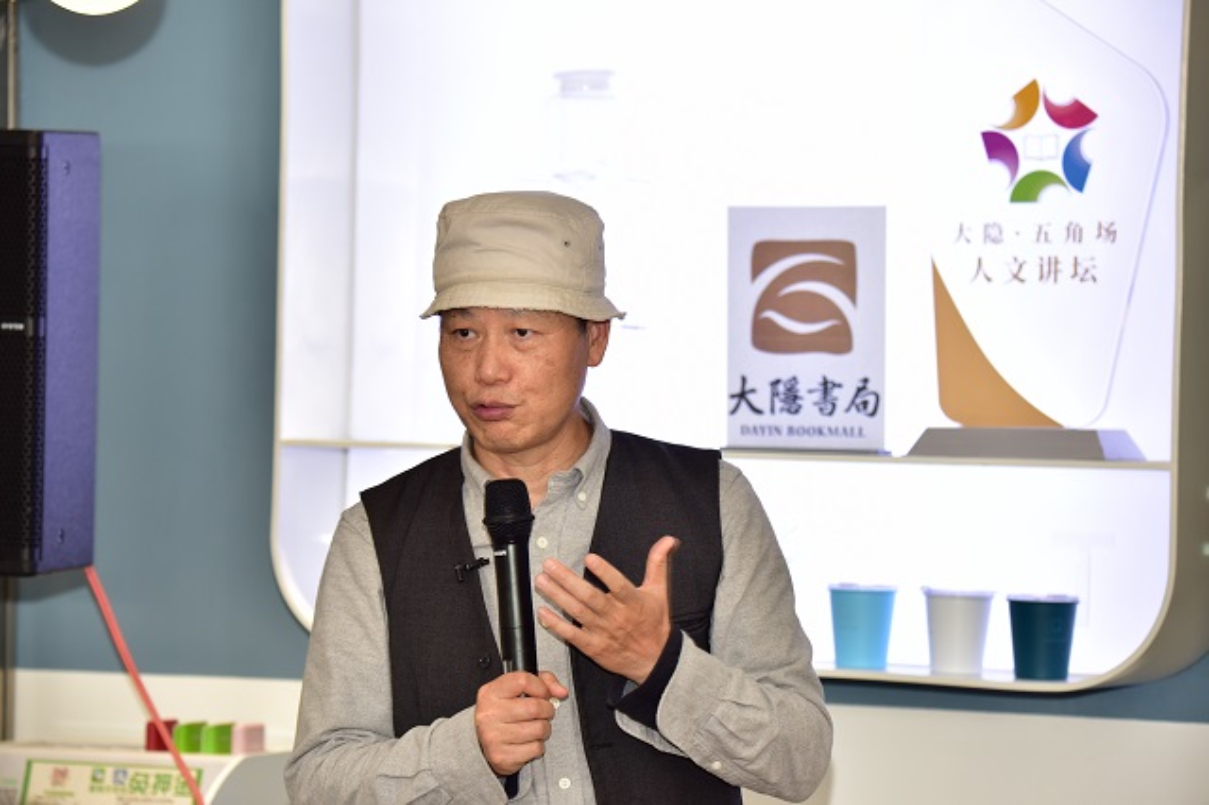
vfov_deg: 7.6
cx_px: 604
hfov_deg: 11.4
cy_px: 402
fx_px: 6042
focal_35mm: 180
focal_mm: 180
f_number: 5.3
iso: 640
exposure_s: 1/100
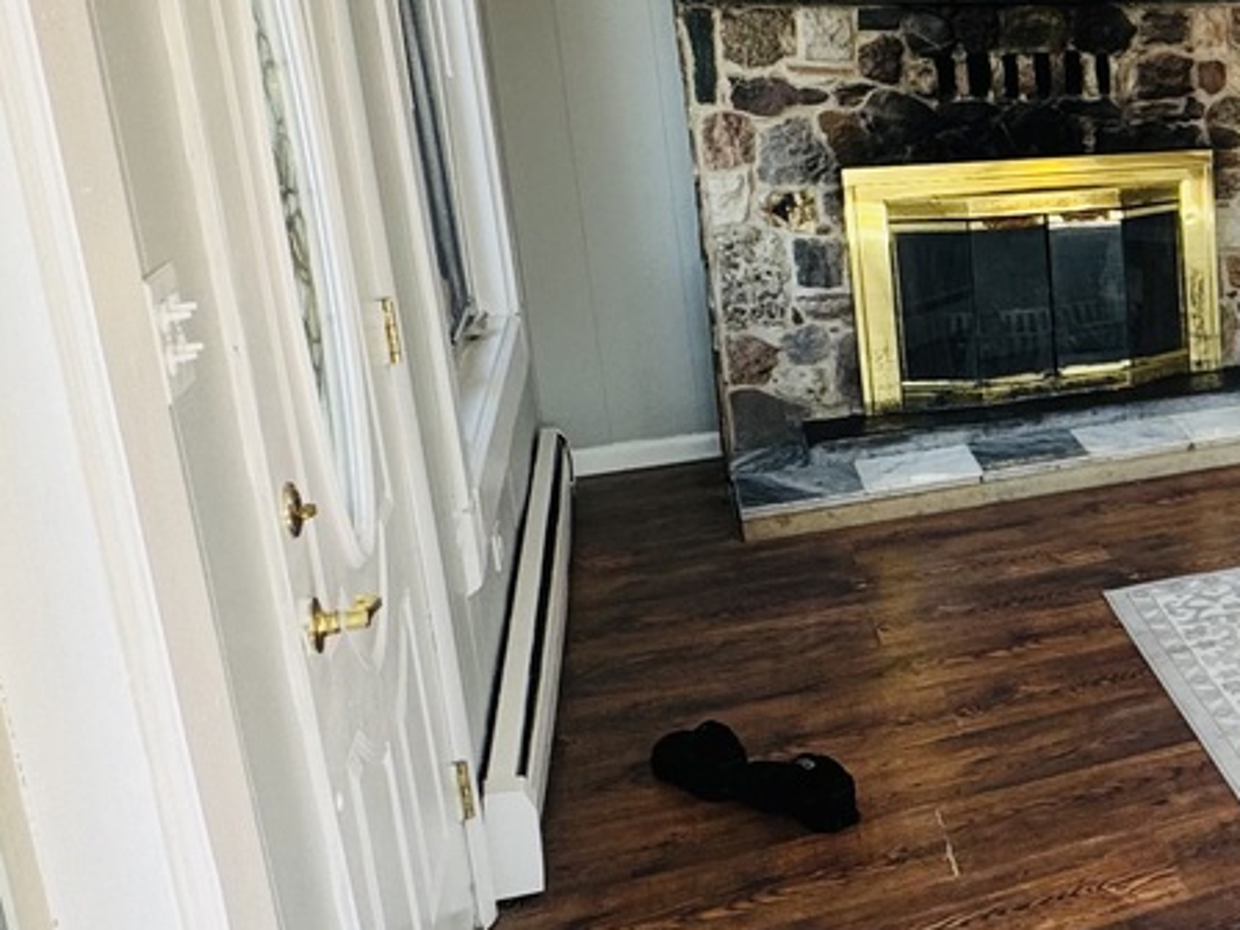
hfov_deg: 29.5
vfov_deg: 31.8
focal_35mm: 45
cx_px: 1769
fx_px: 1612
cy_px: 266
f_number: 2.2
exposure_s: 1/99
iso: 40
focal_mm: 2.22
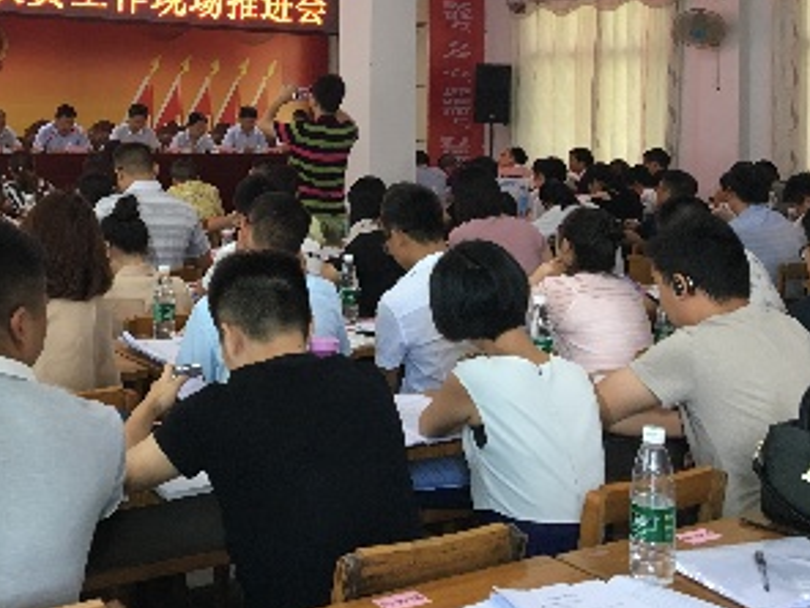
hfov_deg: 38.4
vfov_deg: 28.9
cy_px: 105
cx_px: 257
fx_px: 1147
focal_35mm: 49
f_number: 2.2
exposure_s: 1/33
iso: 125
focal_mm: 4.15
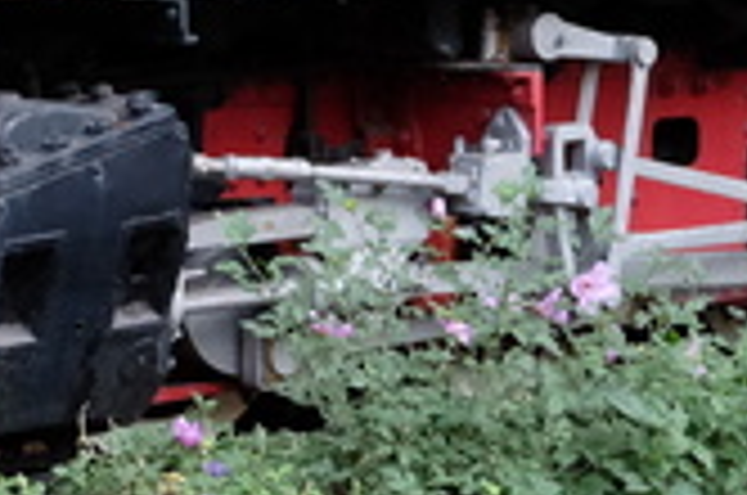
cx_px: 490
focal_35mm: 153
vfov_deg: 8.6
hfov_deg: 13.4
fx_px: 3169
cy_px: -382
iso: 2000
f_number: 3.2
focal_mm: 21.4
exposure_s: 1/500
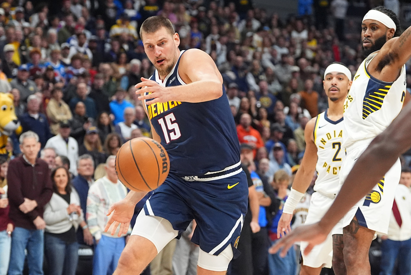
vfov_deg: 9.3
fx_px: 1692
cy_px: 132
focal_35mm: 148
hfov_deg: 13.9
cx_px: 219
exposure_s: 1/1600
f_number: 3.2
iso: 5000
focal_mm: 87
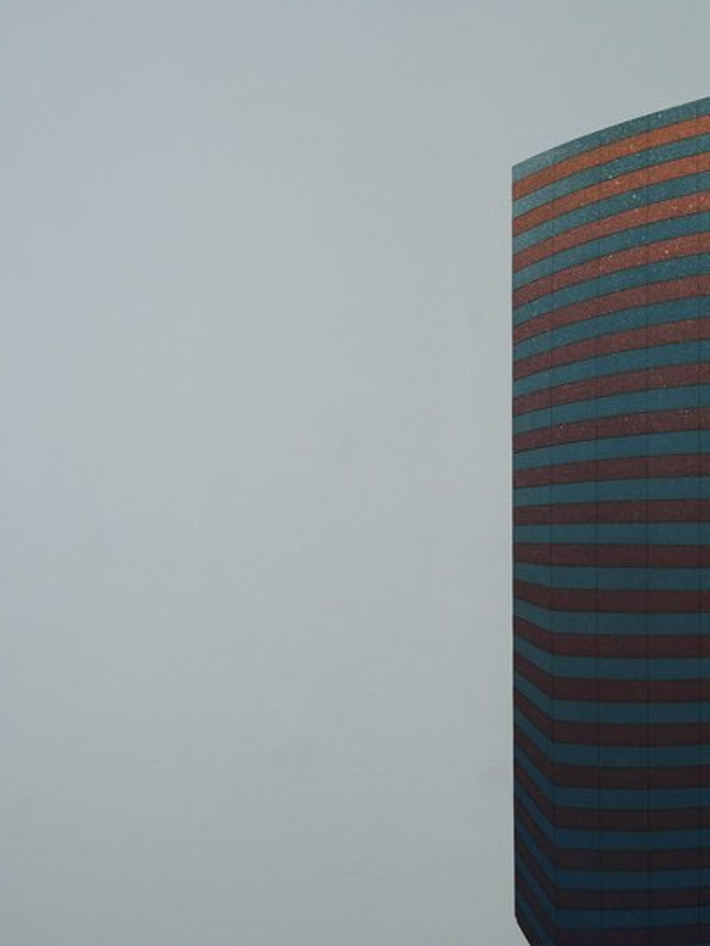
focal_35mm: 89
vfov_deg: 22.0
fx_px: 2434
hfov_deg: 16.2
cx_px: 717
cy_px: 540
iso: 200
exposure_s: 1/6
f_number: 8
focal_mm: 50
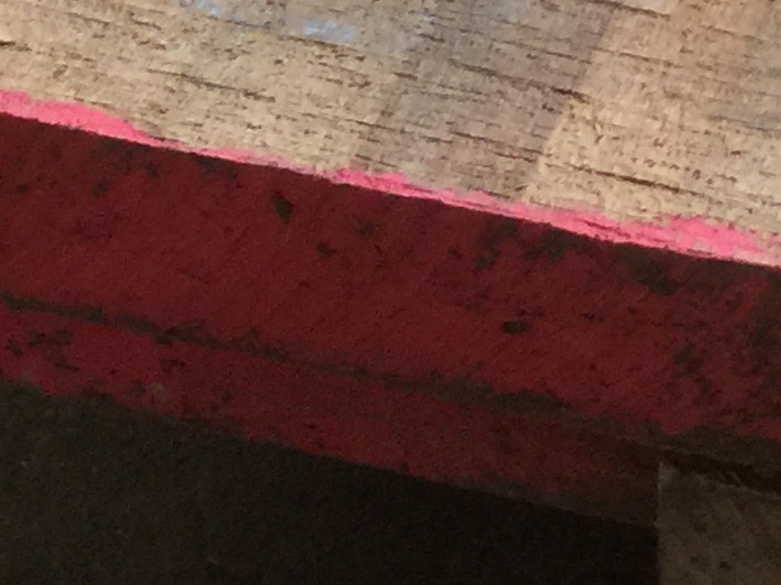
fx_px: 3496
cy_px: -542
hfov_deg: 12.2
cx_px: 1161
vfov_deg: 9.1
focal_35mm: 155
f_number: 2.2
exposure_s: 1/30
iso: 50
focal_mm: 4.15
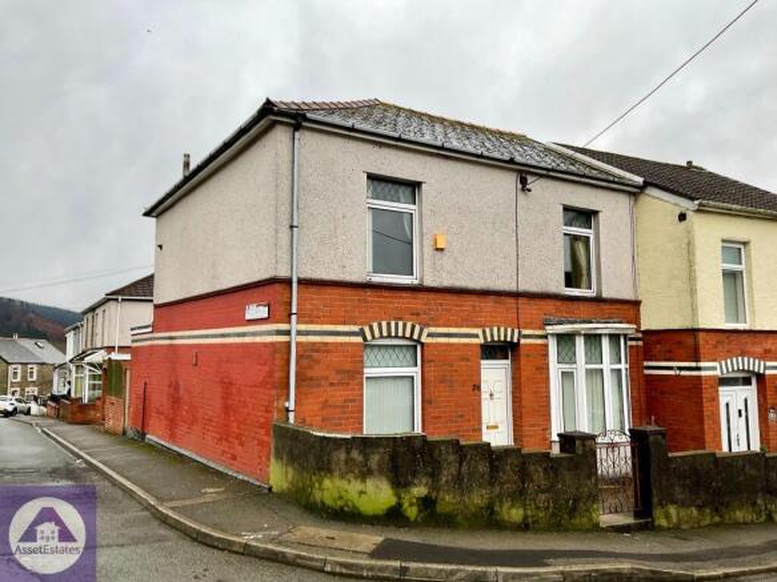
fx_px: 651
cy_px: 291
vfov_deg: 48.2
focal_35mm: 29
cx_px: 388
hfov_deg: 61.7
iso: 16
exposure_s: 1/201
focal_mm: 3
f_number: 1.8
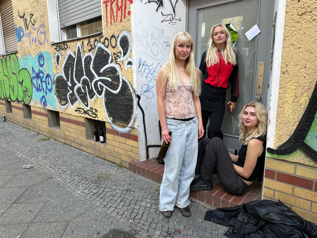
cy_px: 119
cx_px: 158
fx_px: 220
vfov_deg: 56.8
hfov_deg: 71.6
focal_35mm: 24
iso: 80
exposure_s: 1/467
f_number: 1.78
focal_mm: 6.86
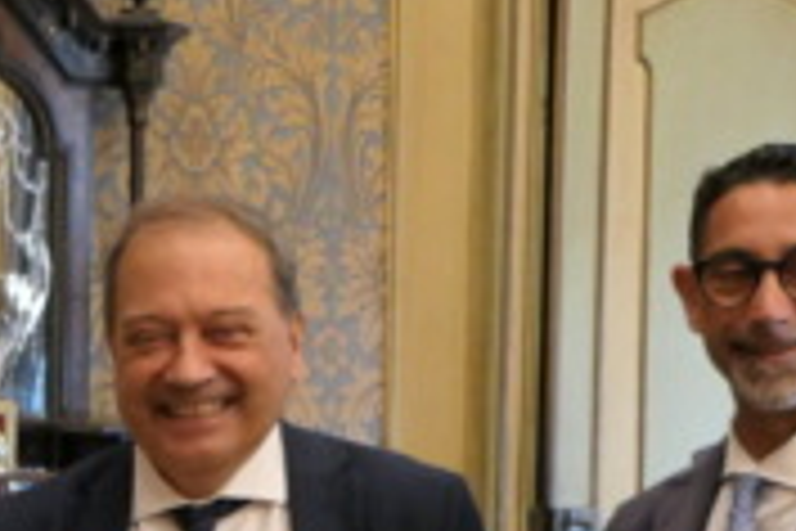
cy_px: 646
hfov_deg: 20.0
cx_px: 85
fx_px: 2211
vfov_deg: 13.3
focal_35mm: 100
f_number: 2.9
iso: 1600
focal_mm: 9.5
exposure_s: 1/60
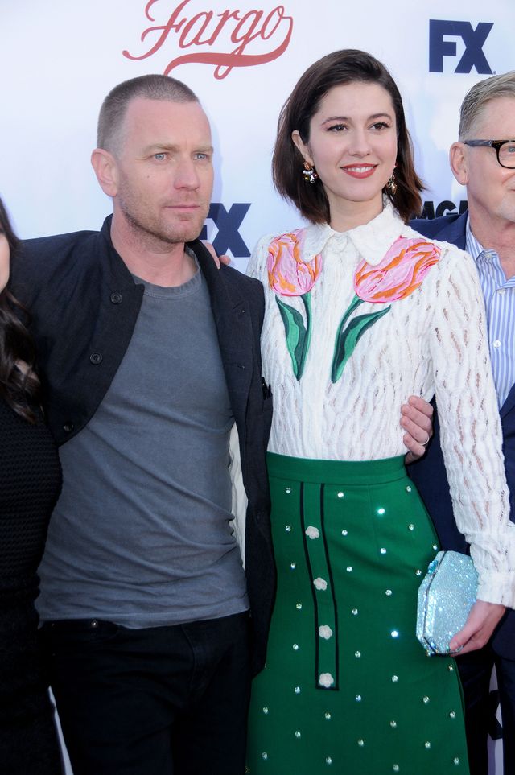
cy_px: 388
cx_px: 258
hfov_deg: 18.1
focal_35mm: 75
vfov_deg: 27.0
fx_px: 1613
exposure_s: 1/200
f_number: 6.3
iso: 500
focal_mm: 50
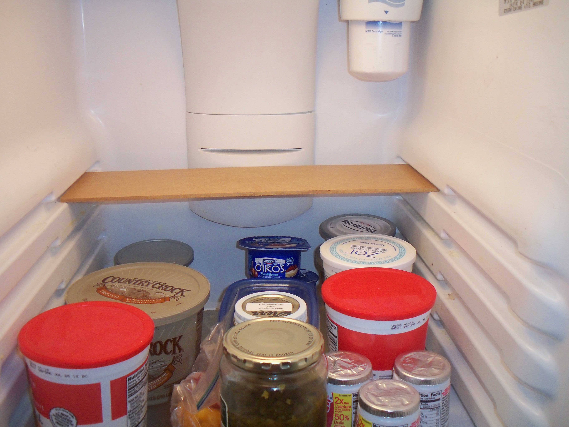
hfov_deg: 49.0
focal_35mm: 38
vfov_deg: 37.7
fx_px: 625
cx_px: 284
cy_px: 214
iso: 200
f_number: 3.5
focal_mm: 6.3
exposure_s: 1/60
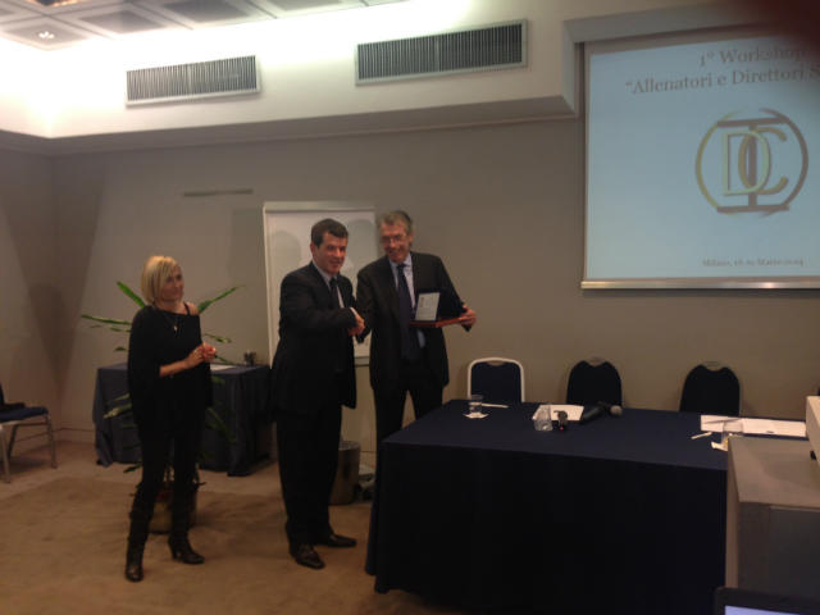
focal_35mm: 33
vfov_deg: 42.9
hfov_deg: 55.4
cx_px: 410
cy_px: 308
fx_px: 782
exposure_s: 1/20
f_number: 2.4
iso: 80
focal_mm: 4.12
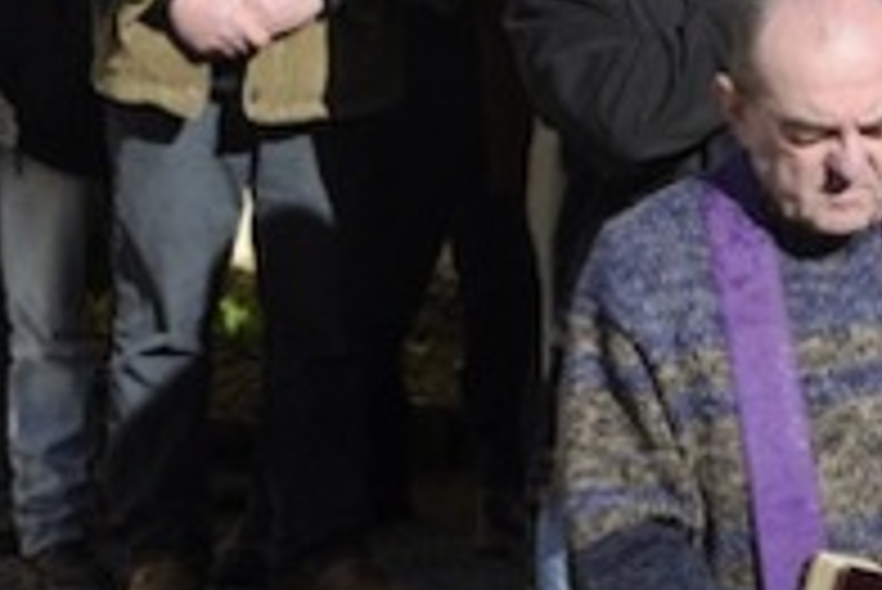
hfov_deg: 4.0
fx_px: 12675
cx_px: 1152
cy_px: -110
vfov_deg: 2.7
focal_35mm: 517
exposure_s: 1/200
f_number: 11
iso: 200
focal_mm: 140
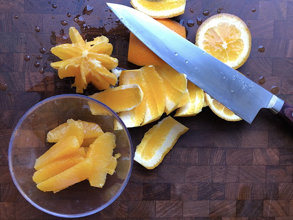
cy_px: 110
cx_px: 146
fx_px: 237
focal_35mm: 28
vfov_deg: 49.7
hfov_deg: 63.5
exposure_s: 1/30
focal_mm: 4
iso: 40
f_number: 1.8
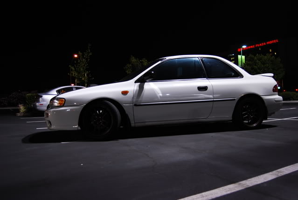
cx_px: 149
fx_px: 236
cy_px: 100
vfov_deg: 45.8
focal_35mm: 28
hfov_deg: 64.5
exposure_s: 1/1.6
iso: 100
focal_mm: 19
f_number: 3.5
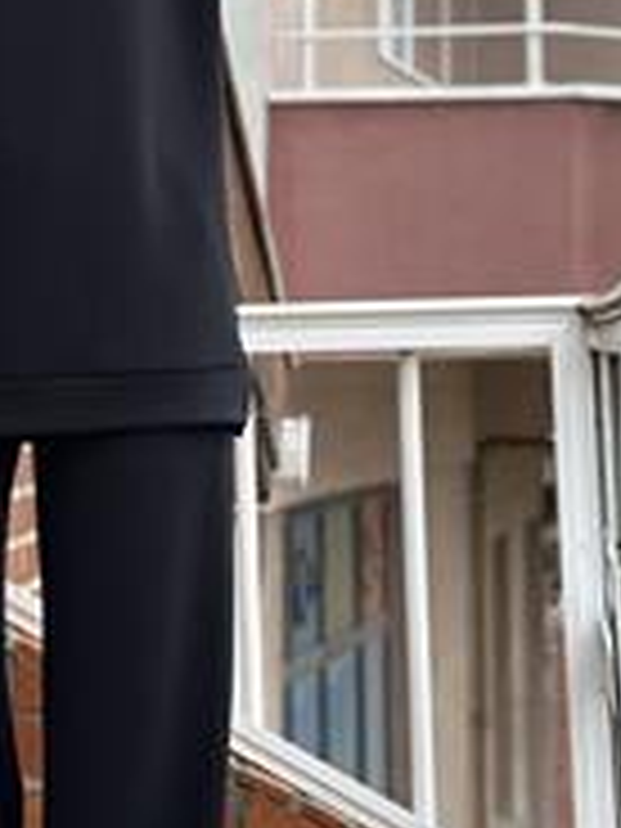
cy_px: 212
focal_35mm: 132
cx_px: 45
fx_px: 3157
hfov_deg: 11.2
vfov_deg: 14.9
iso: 80
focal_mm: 6.86
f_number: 1.78
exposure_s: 1/541
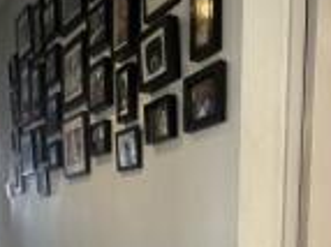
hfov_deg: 32.8
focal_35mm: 57
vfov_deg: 22.9
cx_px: 267
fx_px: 545
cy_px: 320
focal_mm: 2.22
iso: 160
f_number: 2.2
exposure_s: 1/50
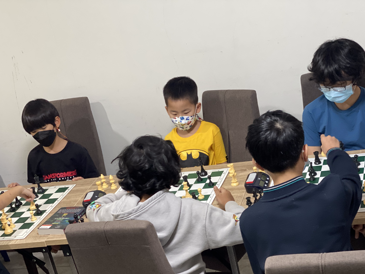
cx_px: 188
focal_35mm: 62
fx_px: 654
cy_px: 162
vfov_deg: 23.6
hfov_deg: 31.2
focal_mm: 6
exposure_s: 1/33
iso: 320
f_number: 2
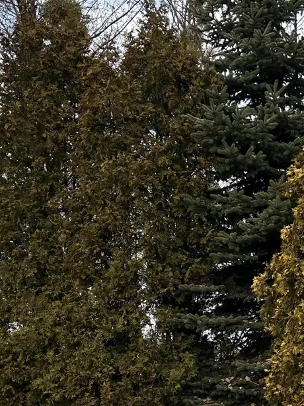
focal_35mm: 76
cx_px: 192
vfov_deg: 24.4
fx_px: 891
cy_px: 416
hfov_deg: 19.3
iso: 50
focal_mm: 5.7
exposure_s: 1/581
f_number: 1.5
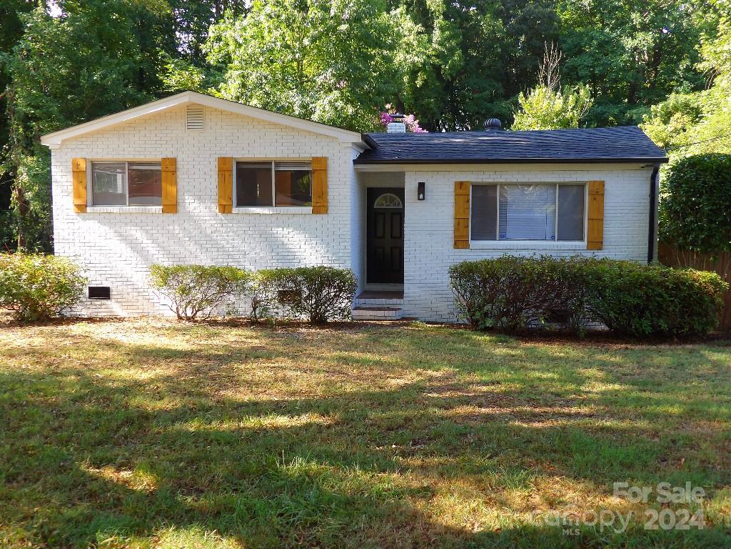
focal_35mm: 33
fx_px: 697
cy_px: 274
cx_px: 366
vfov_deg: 42.9
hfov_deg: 55.4
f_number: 3.6
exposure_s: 1/103
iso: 100
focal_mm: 5.9
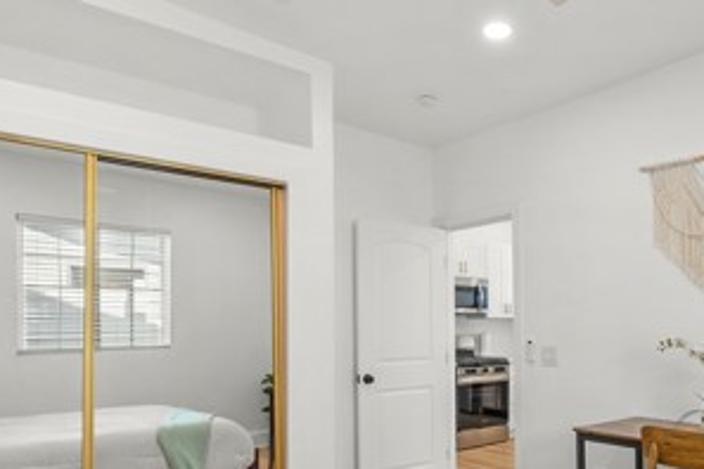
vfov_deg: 45.2
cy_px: 335
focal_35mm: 28
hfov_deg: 63.5
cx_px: 481
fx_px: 548
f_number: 10
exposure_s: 1/6
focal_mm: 13
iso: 250
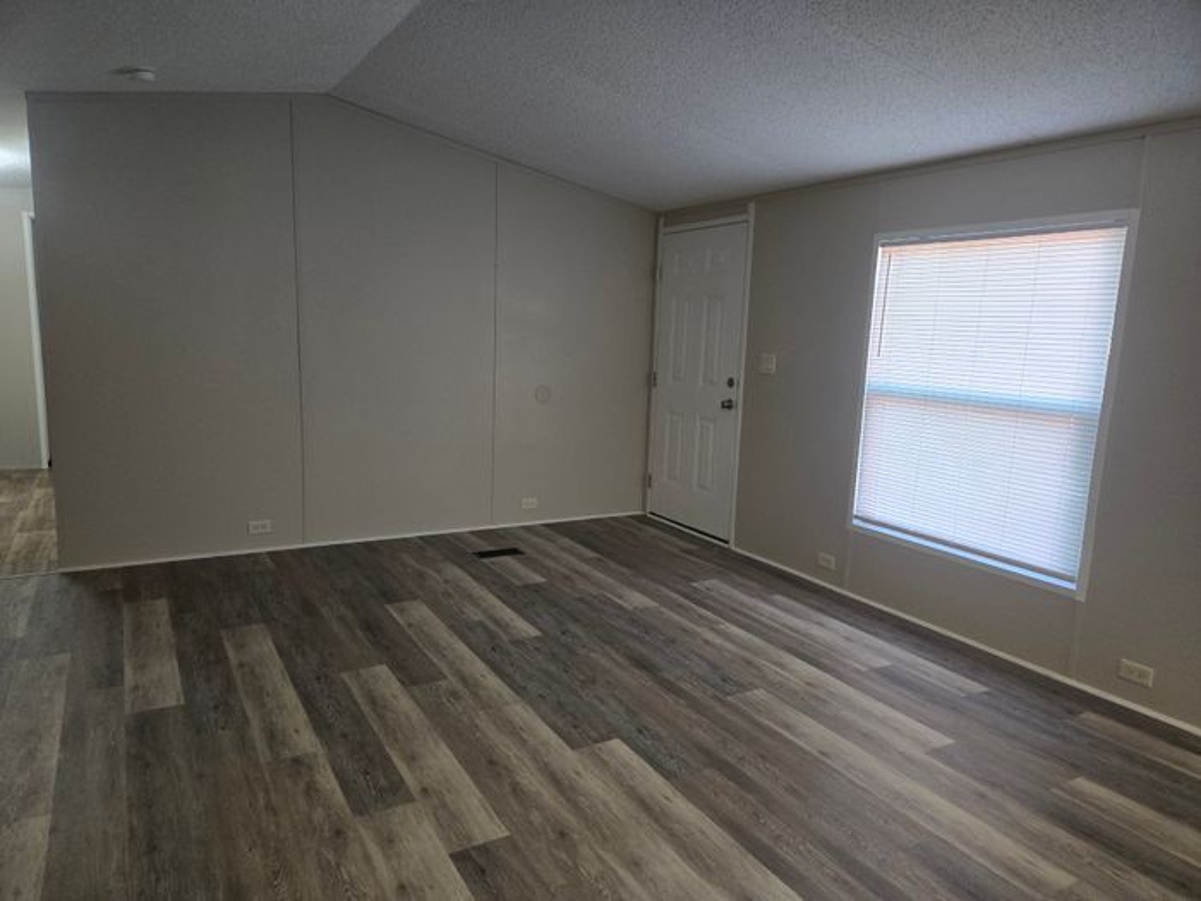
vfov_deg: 58.9
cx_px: 600
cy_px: 450
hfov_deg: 73.9
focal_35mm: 23
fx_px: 798
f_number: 1.8
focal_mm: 5.4
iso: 320
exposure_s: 1/120
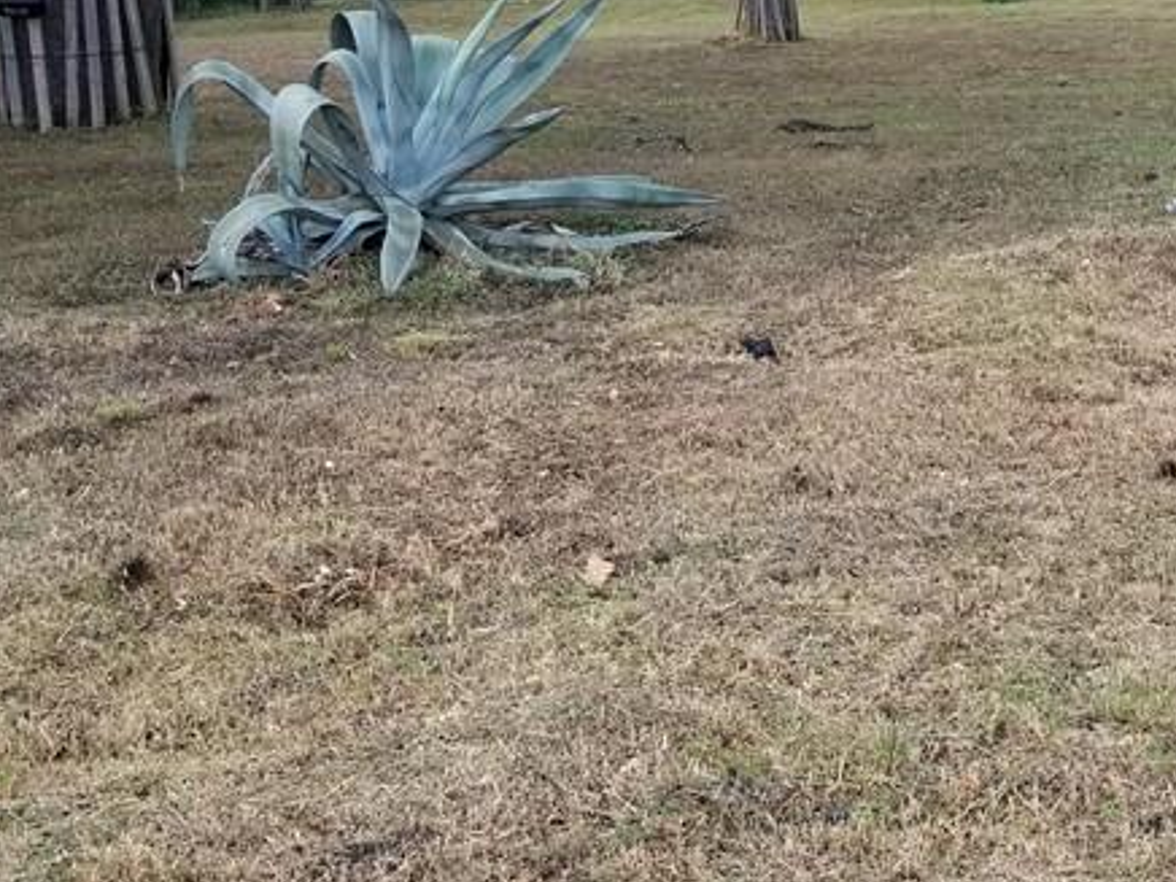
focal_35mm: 61
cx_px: 1133
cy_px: 127
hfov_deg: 29.9
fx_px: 2072
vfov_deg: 23.5
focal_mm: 4.25
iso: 50
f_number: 1.7
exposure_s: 1/60
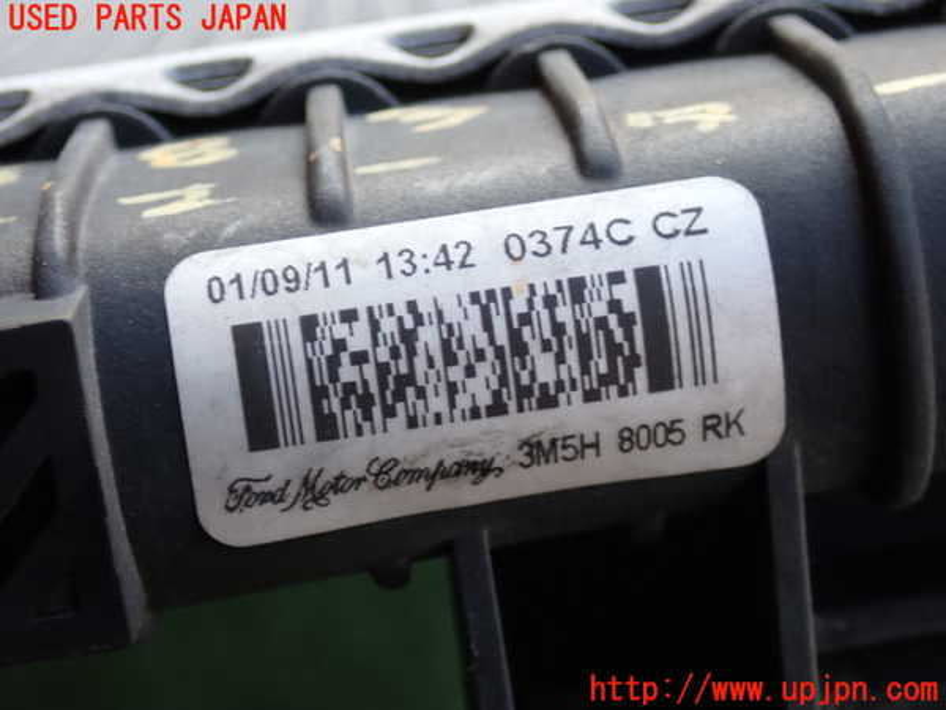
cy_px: 355
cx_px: 473
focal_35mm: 82
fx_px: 2241
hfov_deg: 23.8
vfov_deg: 18.0
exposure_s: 1/100
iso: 200
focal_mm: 14.62
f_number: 4.3
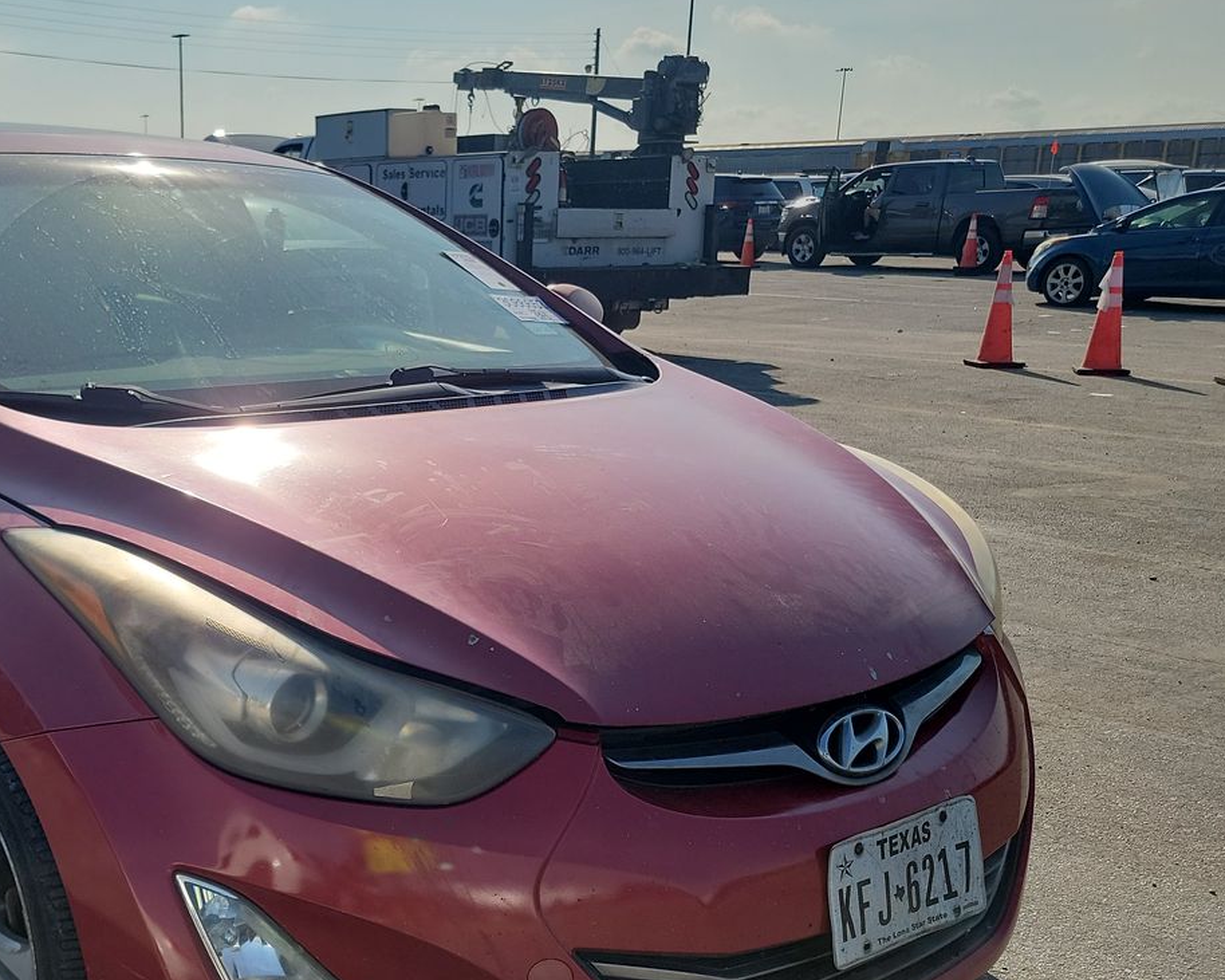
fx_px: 1486
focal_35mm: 41
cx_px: 331
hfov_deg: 43.6
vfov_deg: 36.1
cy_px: 658
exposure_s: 1/1224
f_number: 1.8
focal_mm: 6.7
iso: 50
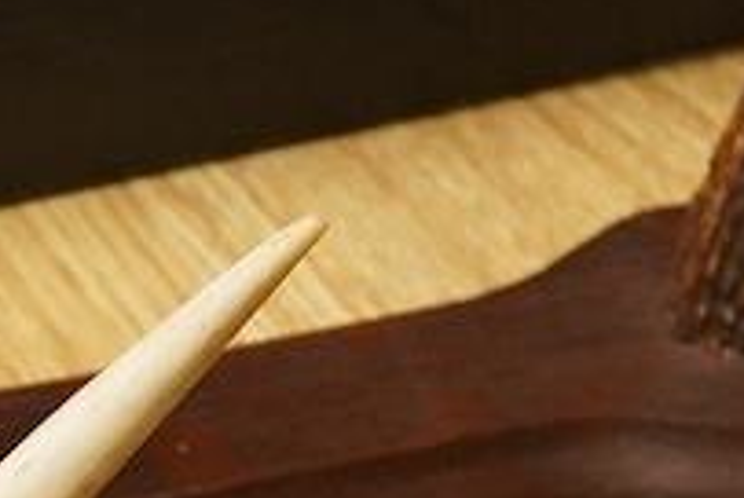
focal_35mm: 249
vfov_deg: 5.5
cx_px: -581
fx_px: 5153
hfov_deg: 8.0
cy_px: 824
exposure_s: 1/100
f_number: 9
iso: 2500
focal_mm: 30
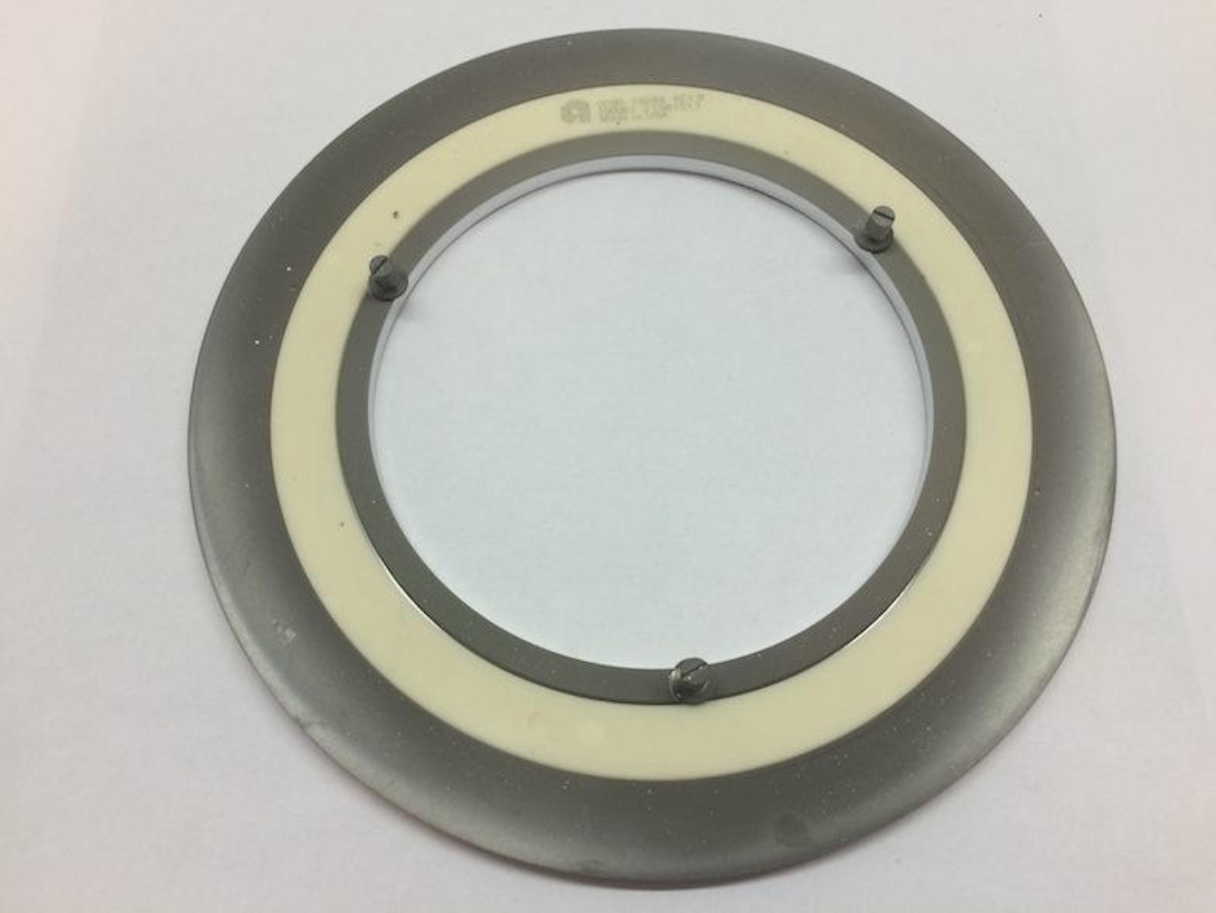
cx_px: 608
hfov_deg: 61.6
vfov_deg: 48.3
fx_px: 1019
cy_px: 456
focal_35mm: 29
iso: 40
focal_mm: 4.15
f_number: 2.2
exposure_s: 1/33
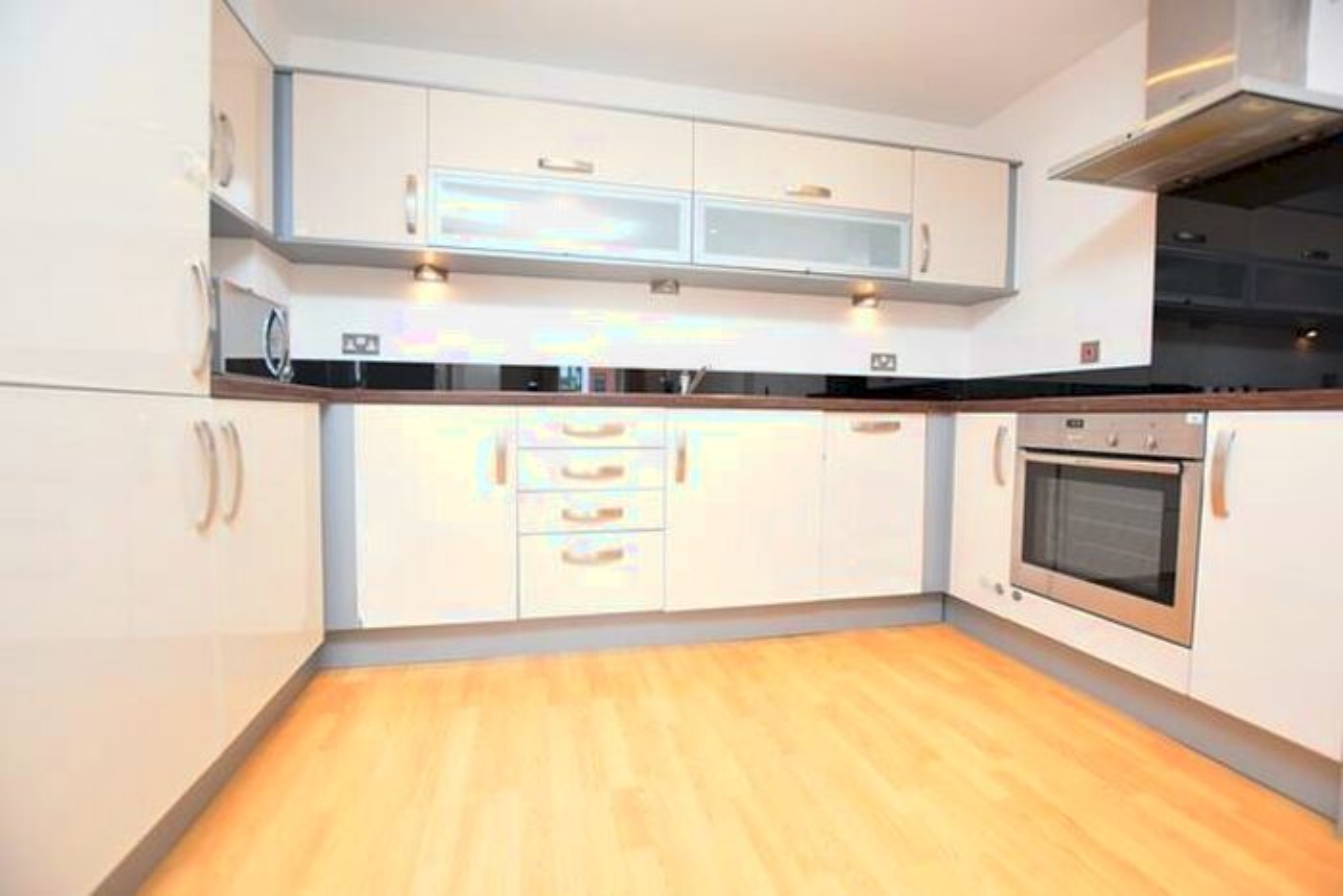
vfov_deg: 77.4
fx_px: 560
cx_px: 672
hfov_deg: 100.4
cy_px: 448
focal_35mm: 15
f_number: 4
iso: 800
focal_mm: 10
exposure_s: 1/60
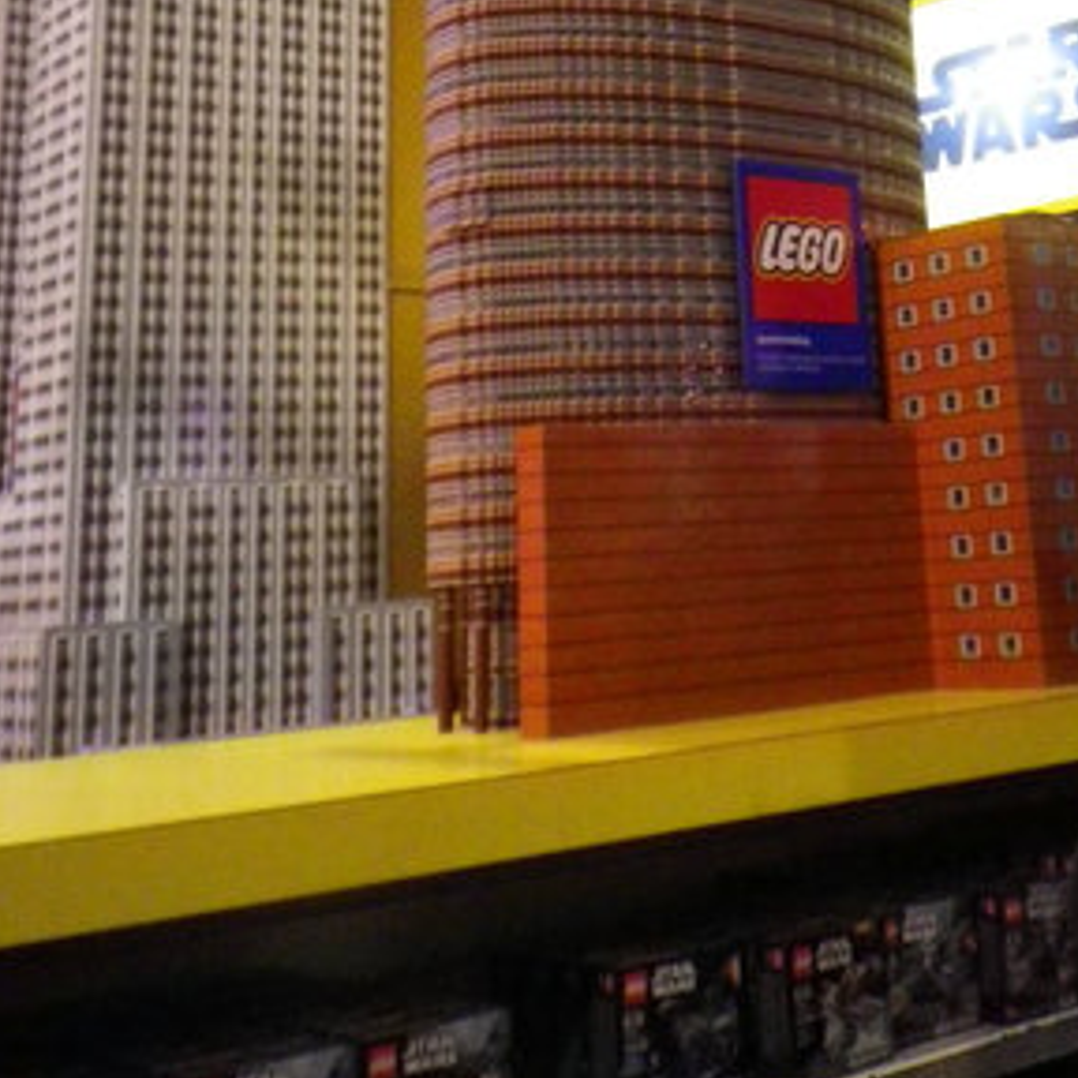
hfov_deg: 30.5
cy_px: -75
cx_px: 827
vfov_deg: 28.5
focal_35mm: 55
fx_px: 1938
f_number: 3.5
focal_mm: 5.05
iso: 800
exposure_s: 1/30
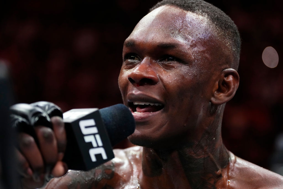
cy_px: 94
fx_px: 841
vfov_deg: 12.8
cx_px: 142
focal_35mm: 107
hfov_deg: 19.1
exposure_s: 1/1250
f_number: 2.8
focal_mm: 107
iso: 3200
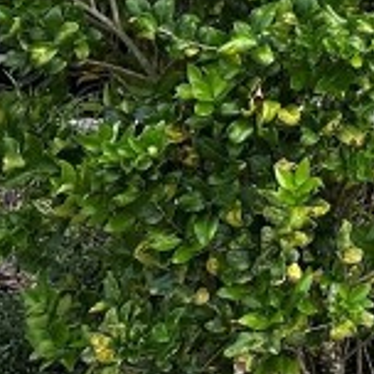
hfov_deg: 10.4
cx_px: 915
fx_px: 1748
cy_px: -290
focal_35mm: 143
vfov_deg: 11.4
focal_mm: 6.86
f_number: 1.78
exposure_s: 1/680
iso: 80
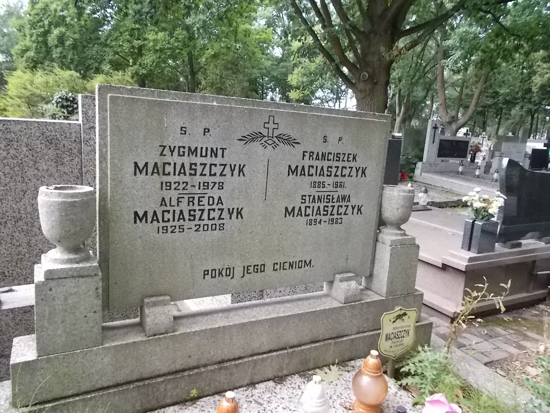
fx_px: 413
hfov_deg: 67.3
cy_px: 206
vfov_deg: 53.1
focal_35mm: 26
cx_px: 275
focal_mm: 4.6
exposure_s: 1/80
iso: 400
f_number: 8
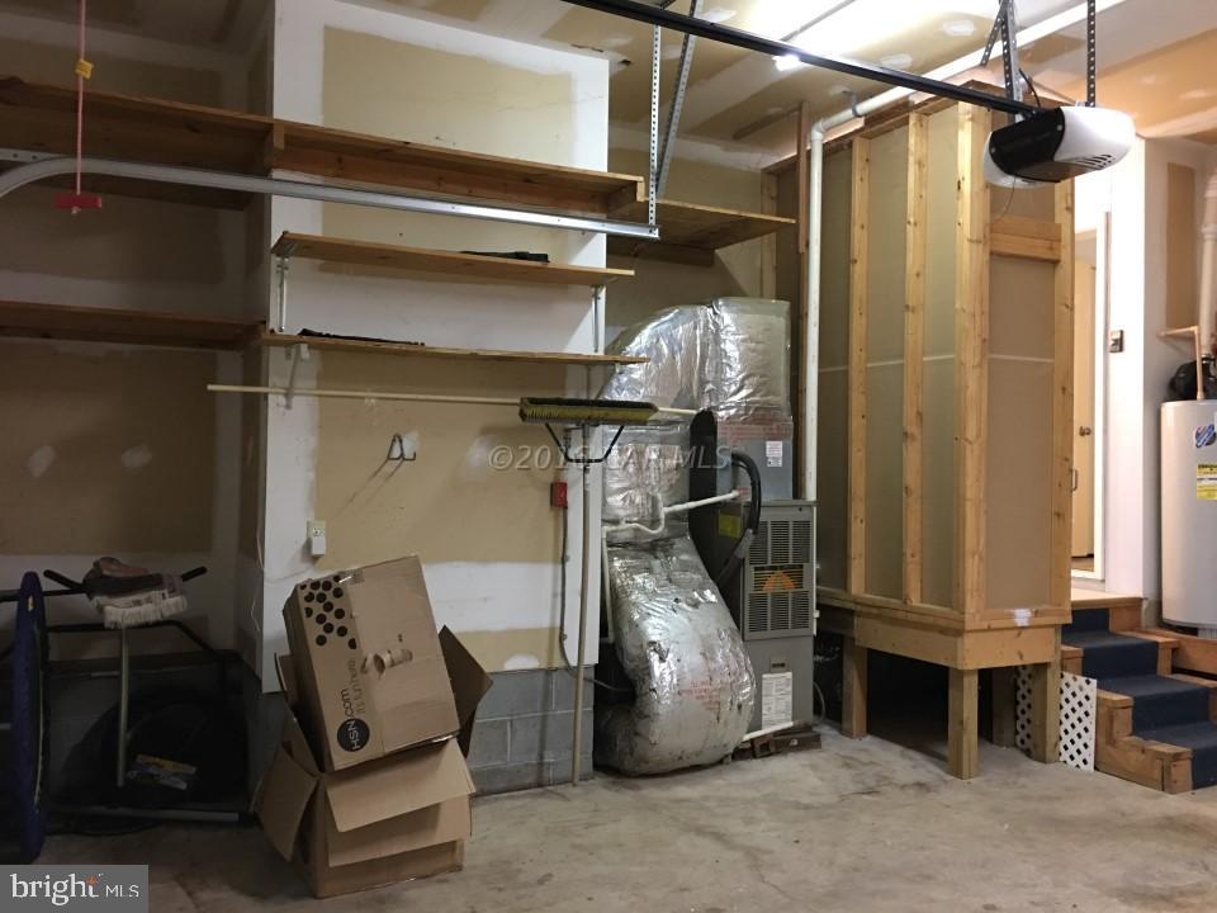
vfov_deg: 48.2
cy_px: 456
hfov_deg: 61.7
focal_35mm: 29
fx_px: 1020
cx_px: 608
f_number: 2.2
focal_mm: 4.15
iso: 64
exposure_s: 1/4
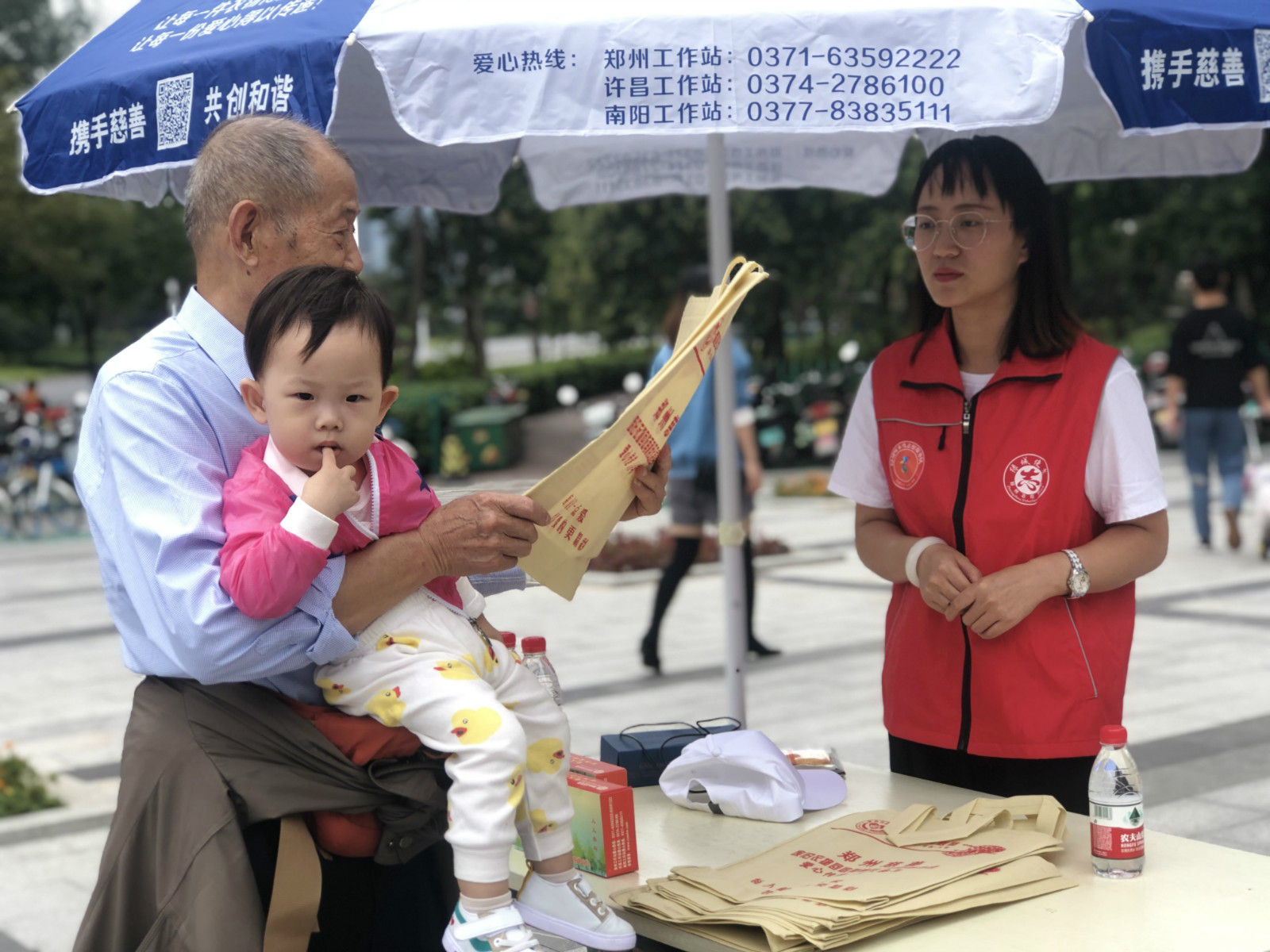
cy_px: 476
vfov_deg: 25.7
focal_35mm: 57
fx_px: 2091
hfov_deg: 33.8
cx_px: 635
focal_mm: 6.6
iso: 25
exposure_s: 1/120
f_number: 2.8
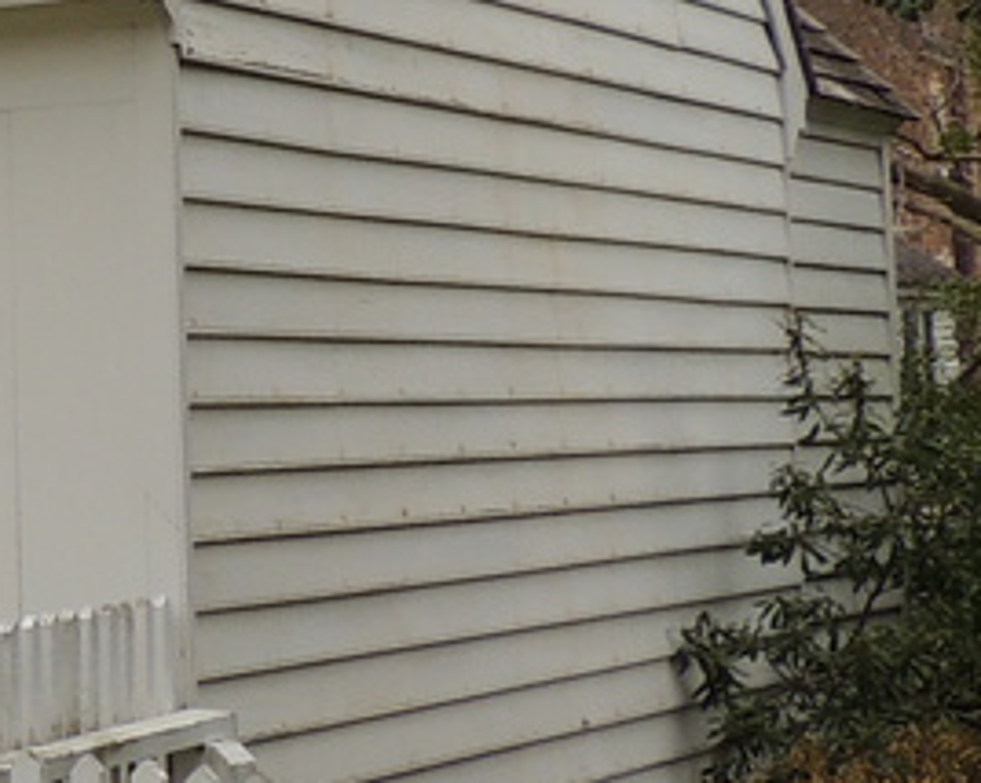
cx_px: -1032
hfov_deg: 14.2
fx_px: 3249
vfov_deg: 13.7
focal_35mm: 112
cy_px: 194
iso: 100
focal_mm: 4.3
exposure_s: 1/1000
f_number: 3
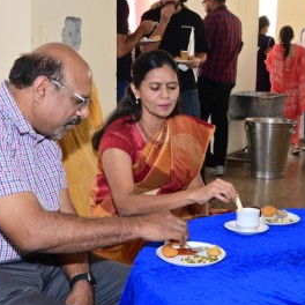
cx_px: 204
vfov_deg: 26.4
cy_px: 180
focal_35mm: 65
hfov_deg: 26.3
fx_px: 648
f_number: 8
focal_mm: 28
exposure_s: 1/100
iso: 1000
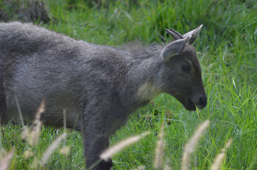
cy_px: 85
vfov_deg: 3.5
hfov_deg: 5.3
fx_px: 2779
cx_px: 128
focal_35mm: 390
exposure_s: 1/1000
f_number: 5
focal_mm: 260
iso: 640
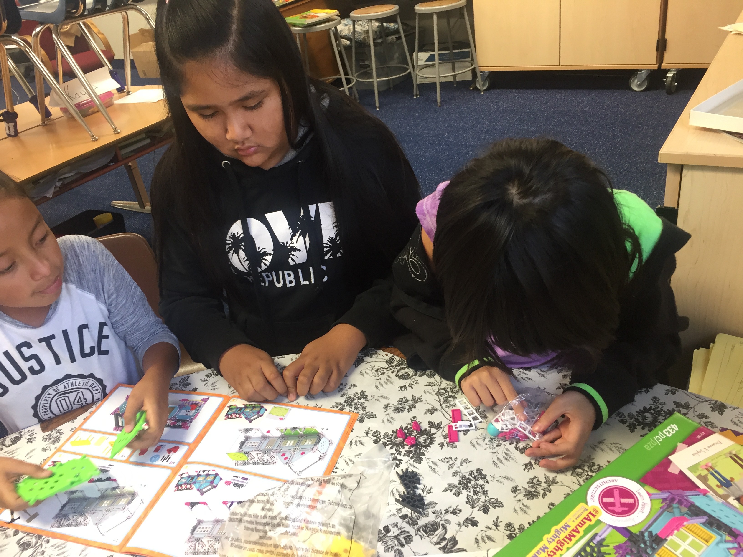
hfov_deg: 61.7
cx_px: 372
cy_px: 278
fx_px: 622
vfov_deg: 48.2
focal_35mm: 29
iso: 80
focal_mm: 4.15
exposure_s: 1/30
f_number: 2.2
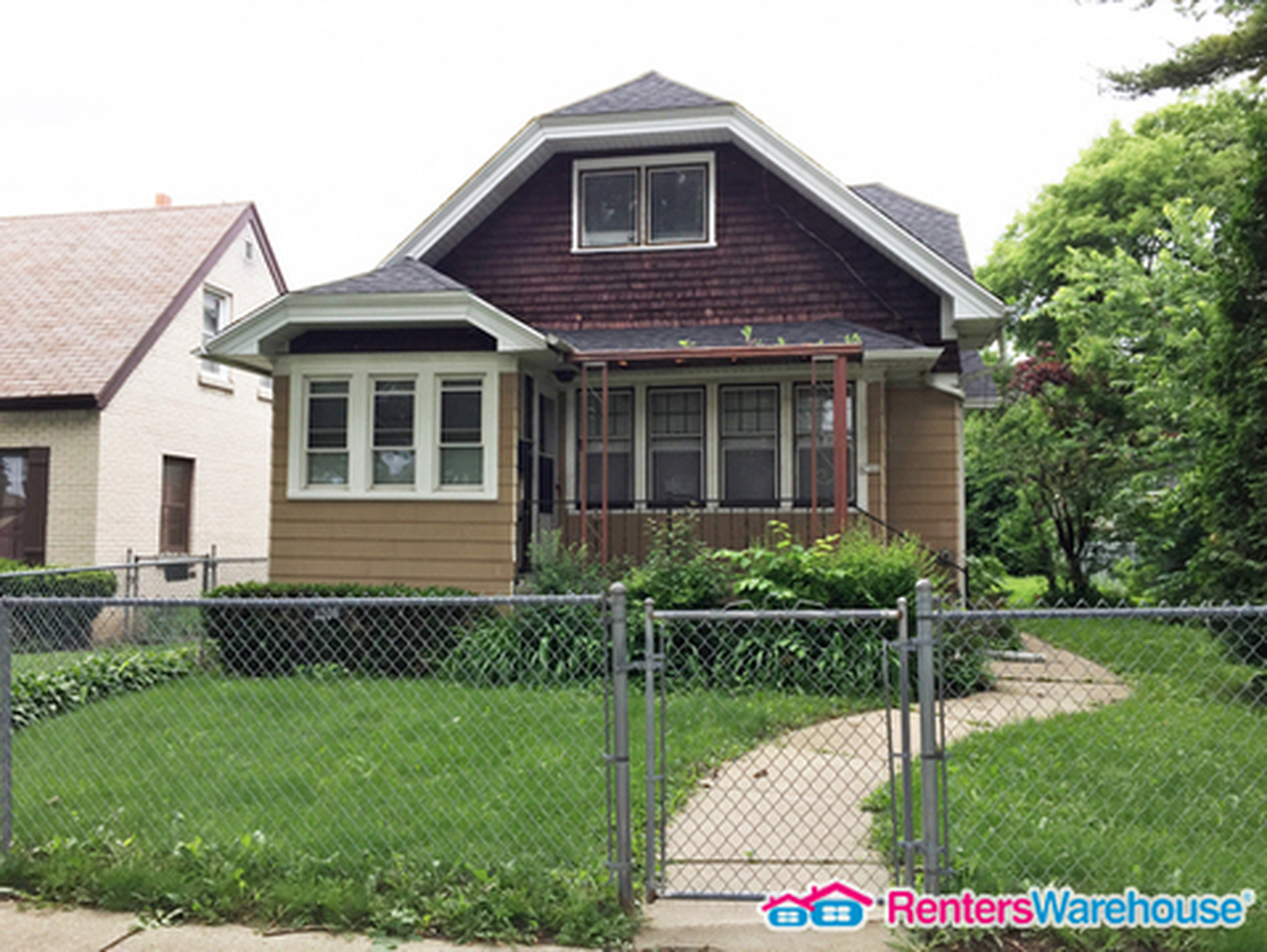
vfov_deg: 48.3
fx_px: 1062
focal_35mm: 29
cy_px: 476
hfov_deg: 61.6
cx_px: 634
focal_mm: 4.15
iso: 32
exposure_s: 1/618
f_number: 2.2
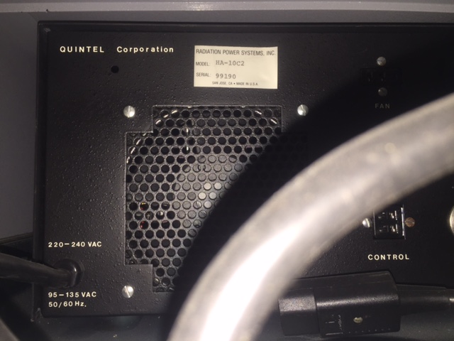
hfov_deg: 61.7
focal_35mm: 29
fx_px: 380
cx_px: 227
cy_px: 170
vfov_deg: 48.2
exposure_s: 1/69
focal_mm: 4.15
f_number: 2.2
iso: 32
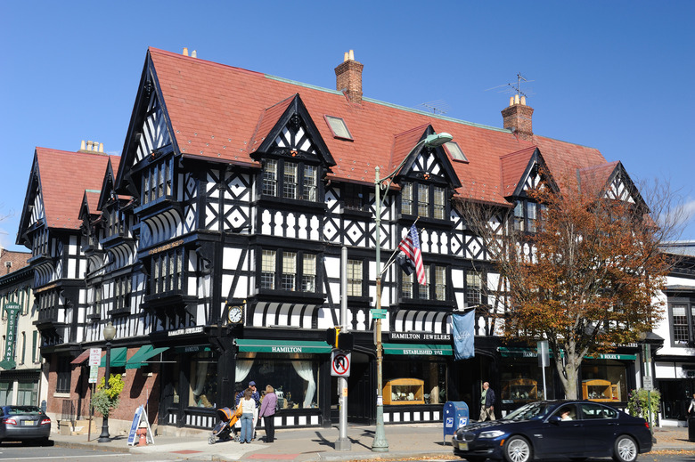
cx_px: 348
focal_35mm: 44
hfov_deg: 44.5
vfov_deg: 30.5
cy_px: 231
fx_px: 849
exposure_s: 1/100
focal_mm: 44
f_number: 11
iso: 200
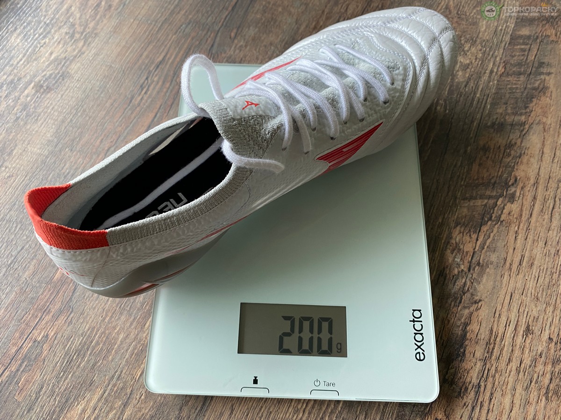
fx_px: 421
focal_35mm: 26
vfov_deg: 53.1
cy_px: 210
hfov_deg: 67.3
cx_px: 280
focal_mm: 4.25
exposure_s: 1/77
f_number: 1.8
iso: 125
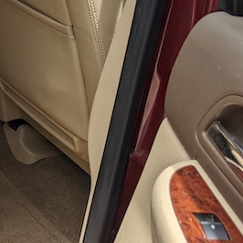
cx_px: -130
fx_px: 635
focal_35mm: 80
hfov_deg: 18.9
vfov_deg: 21.2
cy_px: 24
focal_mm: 6.81
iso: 39
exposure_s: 1/694
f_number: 1.85
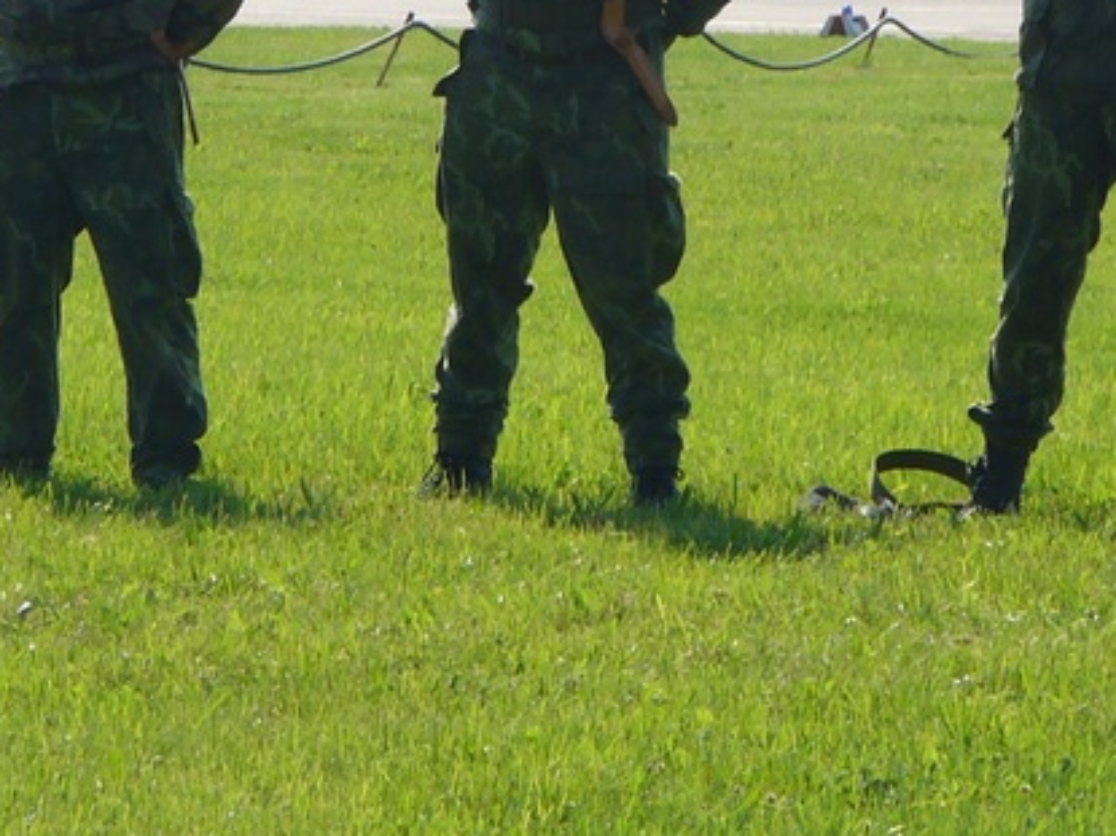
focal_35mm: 427
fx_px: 13762
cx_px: 508
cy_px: -108
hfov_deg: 4.6
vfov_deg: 3.5
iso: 64
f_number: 8.4
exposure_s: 1/125
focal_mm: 29.2
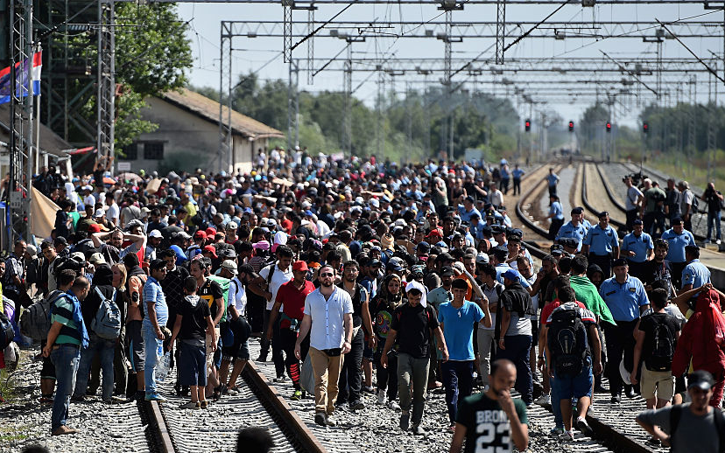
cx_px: 288
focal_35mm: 252
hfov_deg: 8.3
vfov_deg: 5.2
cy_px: 186
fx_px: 4981
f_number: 2.8
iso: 250
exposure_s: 1/4000
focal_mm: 200
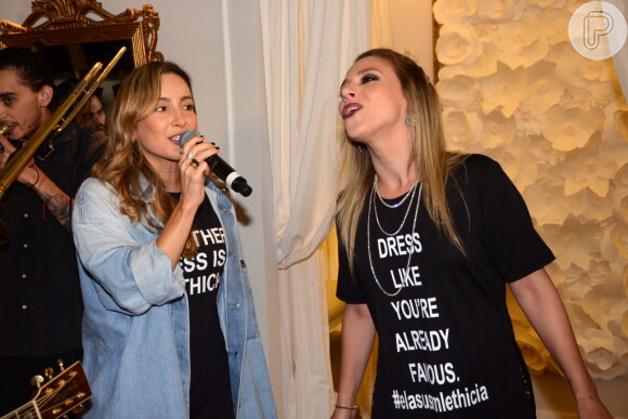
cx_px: 314
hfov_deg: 43.6
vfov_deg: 29.9
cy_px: 210
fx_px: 785
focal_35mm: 45
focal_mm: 30
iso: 1000
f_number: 4.5
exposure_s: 1/400
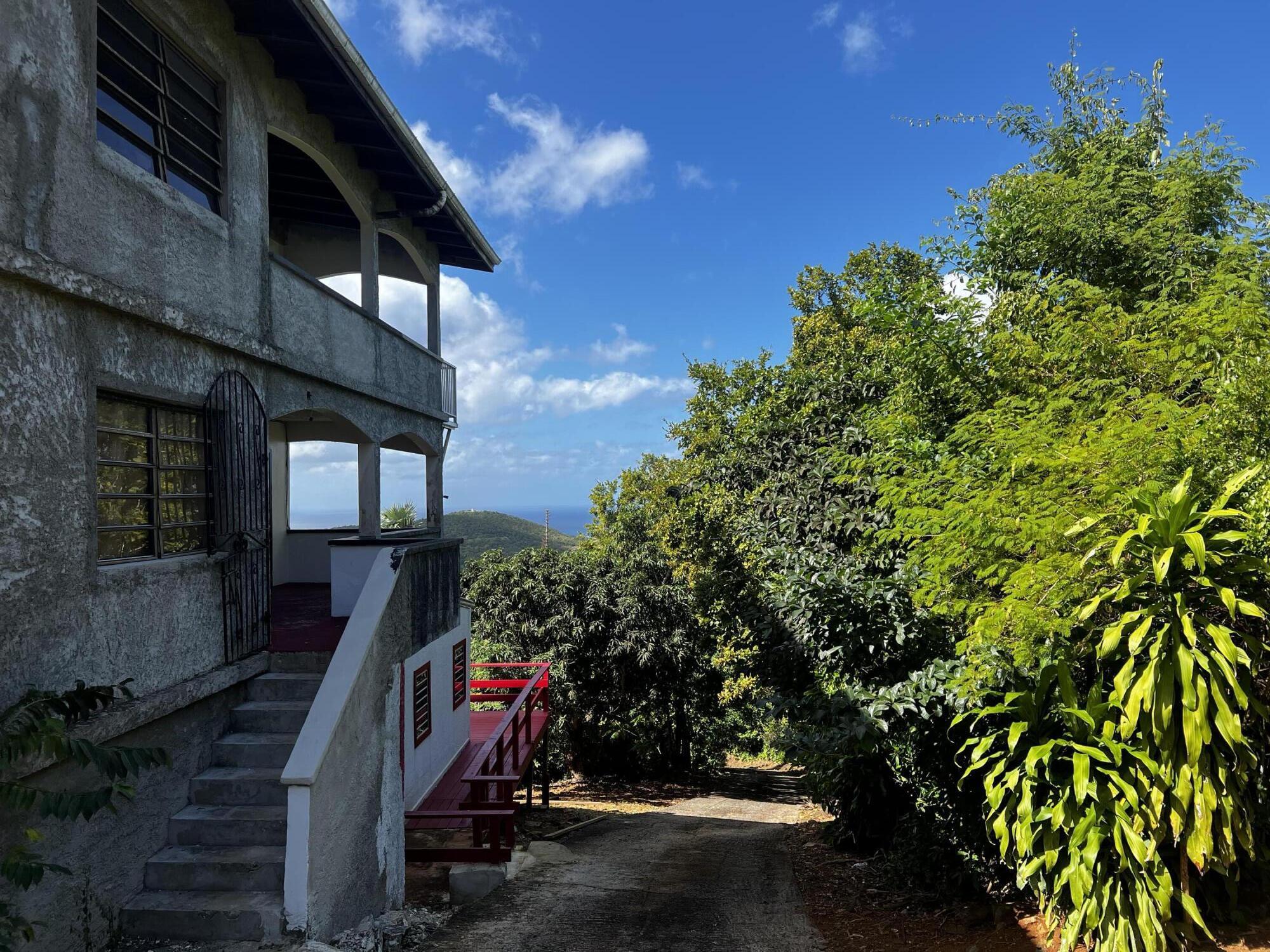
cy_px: 476
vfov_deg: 53.1
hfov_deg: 67.3
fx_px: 954
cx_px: 635
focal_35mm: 26
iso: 50
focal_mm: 5.7
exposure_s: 1/2571
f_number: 1.5
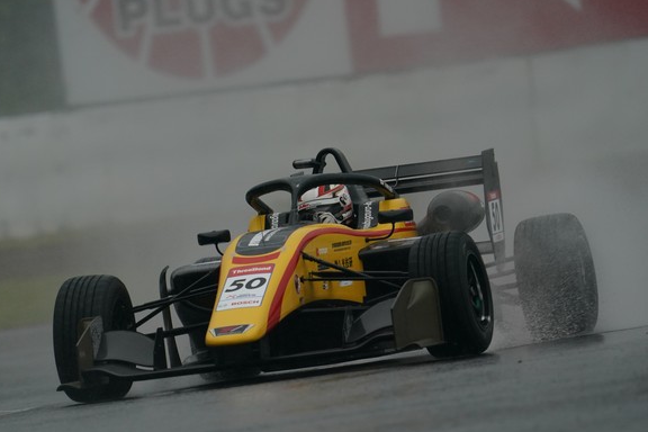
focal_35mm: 750
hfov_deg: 2.7
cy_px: 256
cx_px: 325
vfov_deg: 1.8
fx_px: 13499
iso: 1250
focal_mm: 600
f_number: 7.1
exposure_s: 1/640
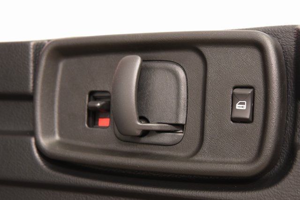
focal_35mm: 60
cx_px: 150
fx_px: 500
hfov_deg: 33.4
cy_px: 100
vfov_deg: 22.6
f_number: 4
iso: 1600
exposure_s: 1/60
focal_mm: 40
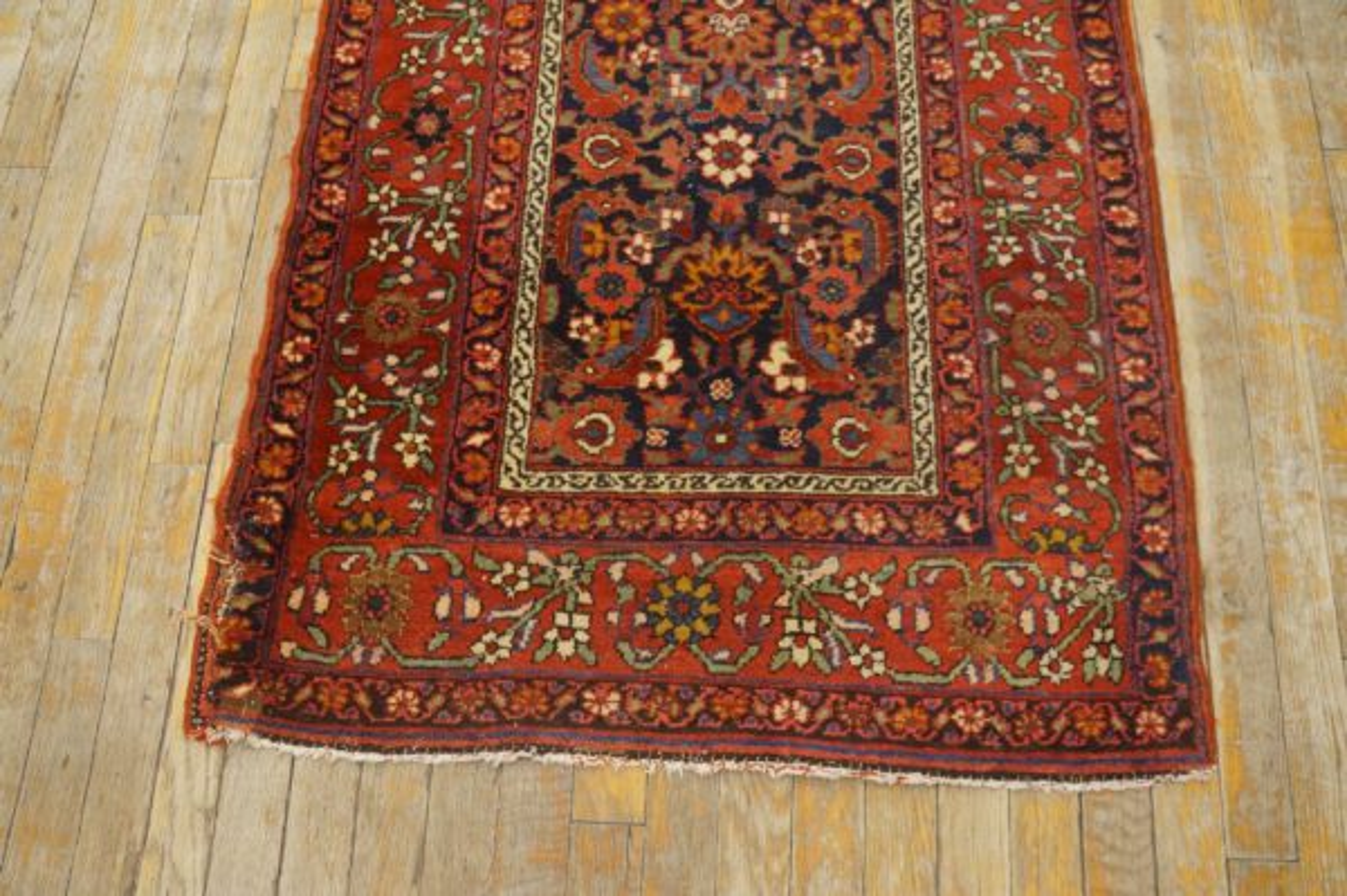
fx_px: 1009
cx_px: 674
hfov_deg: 67.4
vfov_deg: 47.9
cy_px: 448
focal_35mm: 27
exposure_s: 1/60
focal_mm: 18
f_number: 4
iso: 1600
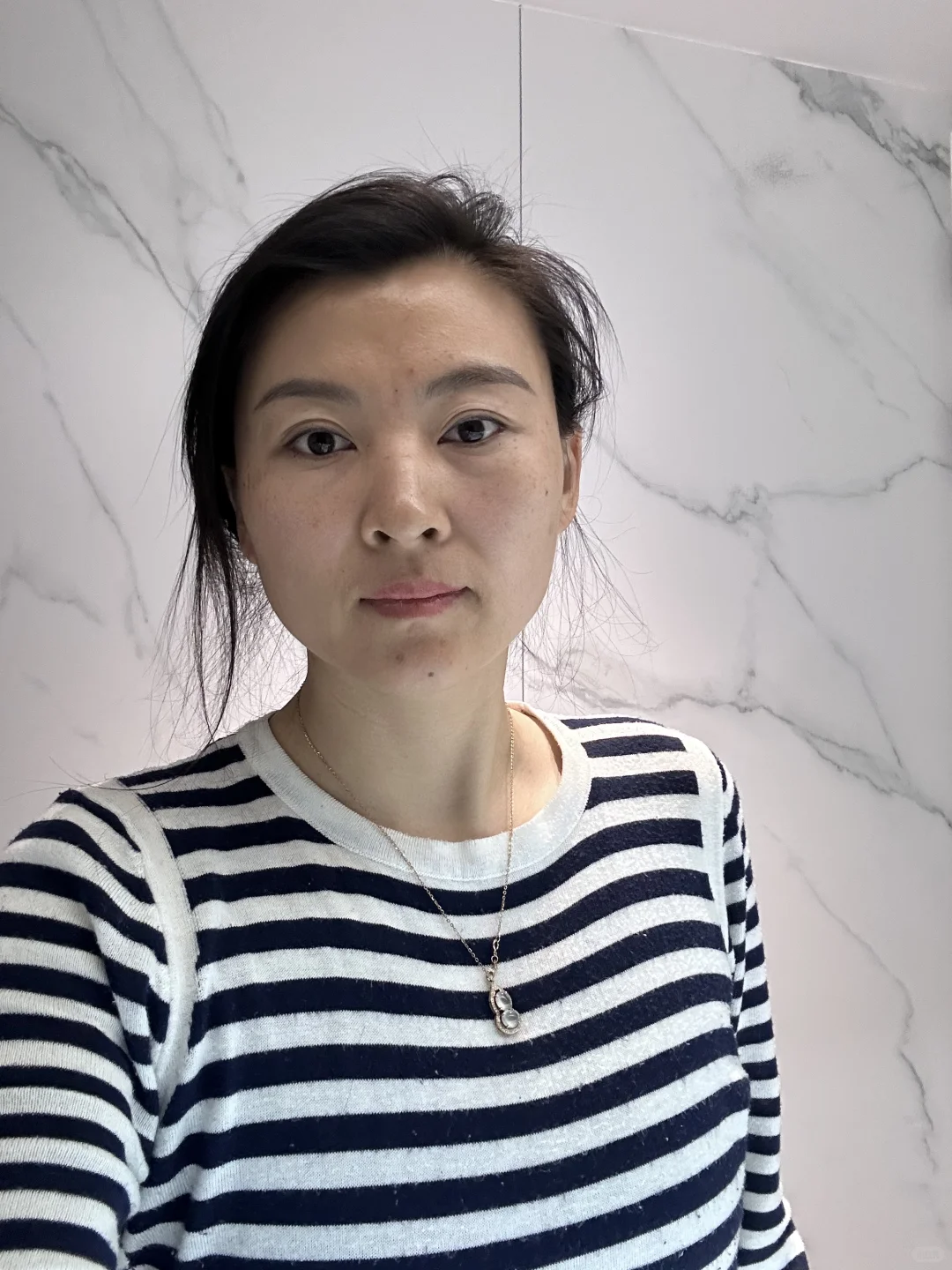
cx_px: 476
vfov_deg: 60.0
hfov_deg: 46.8
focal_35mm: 30
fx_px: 1100
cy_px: 635
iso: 200
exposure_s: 1/50
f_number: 1.9
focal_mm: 2.69
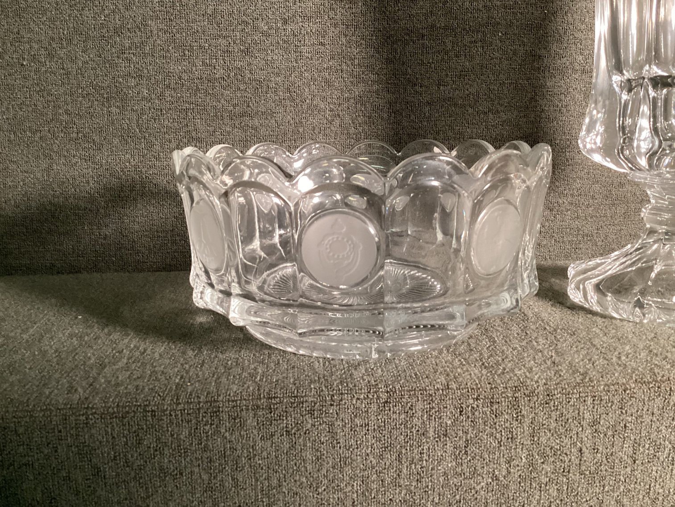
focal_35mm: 31
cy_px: 254
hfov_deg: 58.3
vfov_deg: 45.4
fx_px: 605
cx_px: 338
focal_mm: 3.3
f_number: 2.4
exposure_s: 1/40
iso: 400
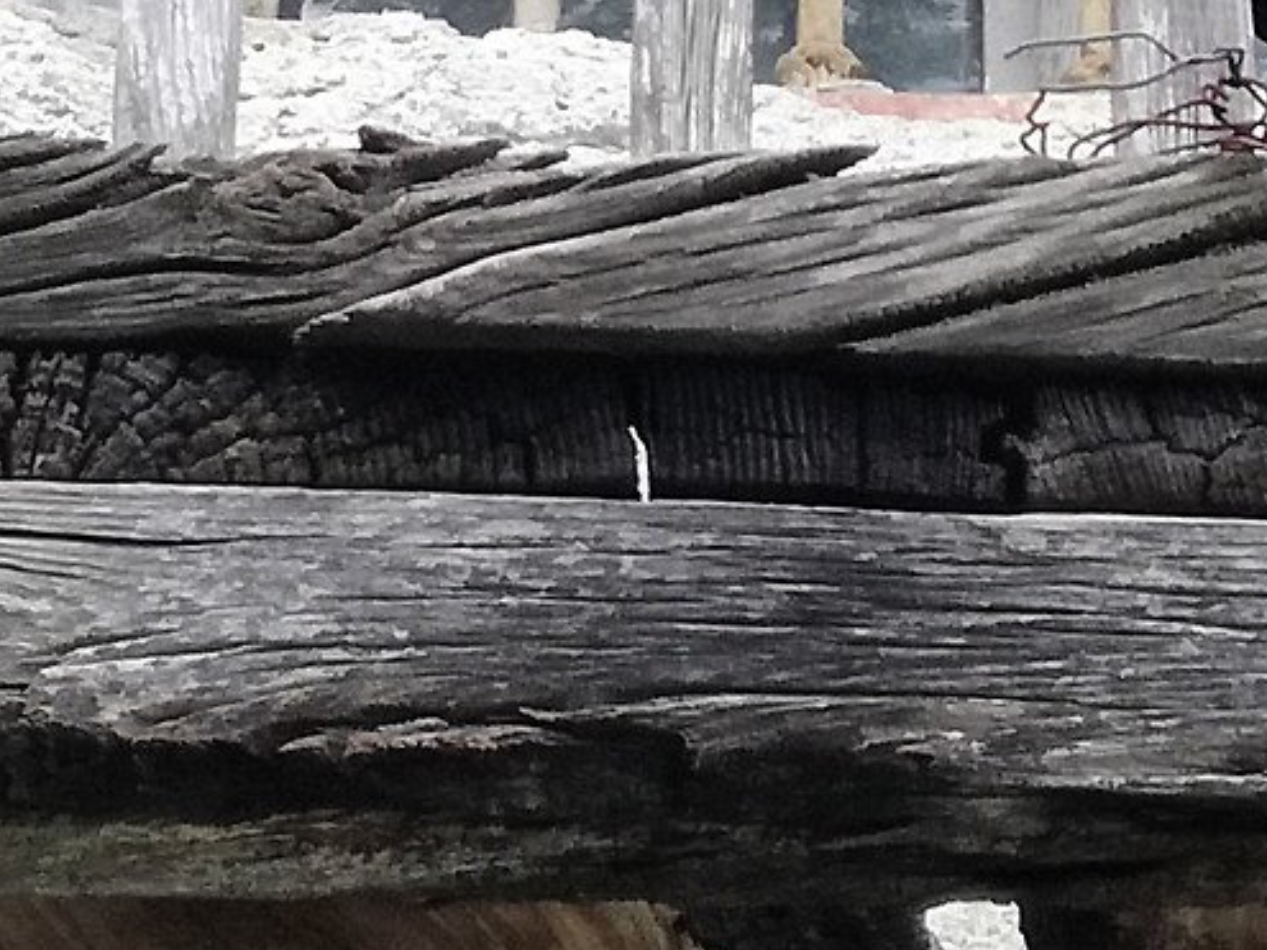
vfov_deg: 8.9
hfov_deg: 12.3
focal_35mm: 160
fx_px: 5855
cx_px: 811
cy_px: -793
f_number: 2
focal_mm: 3.79
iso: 50
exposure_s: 1/100
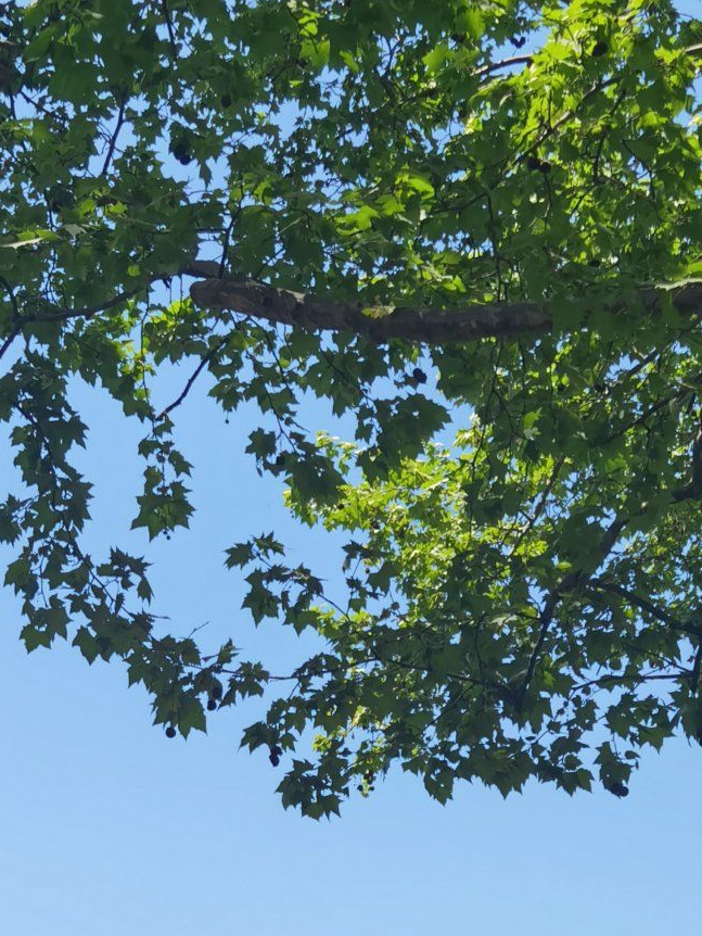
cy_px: 938
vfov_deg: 24.5
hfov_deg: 19.0
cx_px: 31
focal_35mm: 76
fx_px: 2054
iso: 50
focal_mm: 6.71
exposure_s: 1/2500
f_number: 1.9
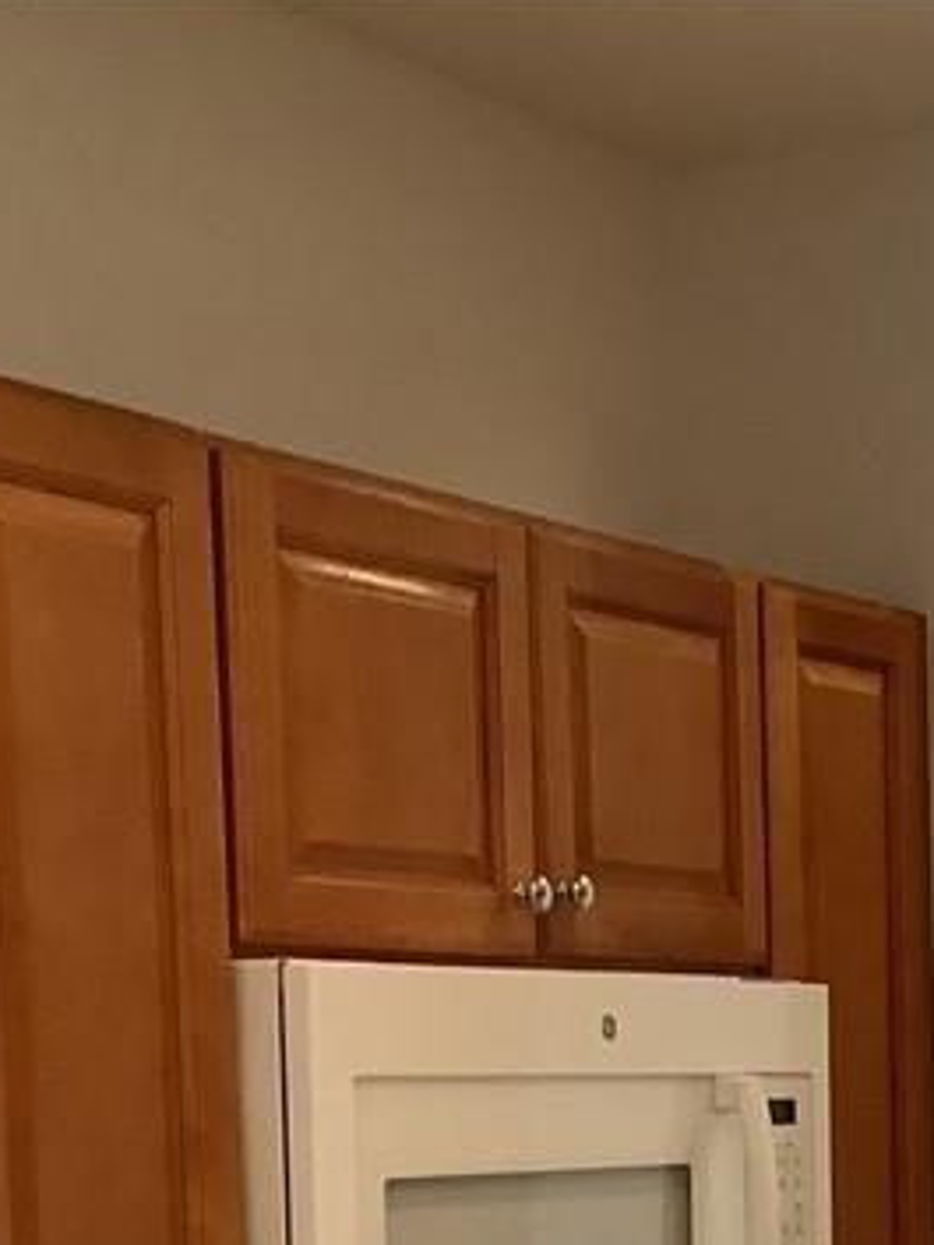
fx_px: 3236
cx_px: 913
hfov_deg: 16.1
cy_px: 1344
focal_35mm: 90
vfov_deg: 20.8
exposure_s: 1/60
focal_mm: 3.3
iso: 100
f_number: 2.4
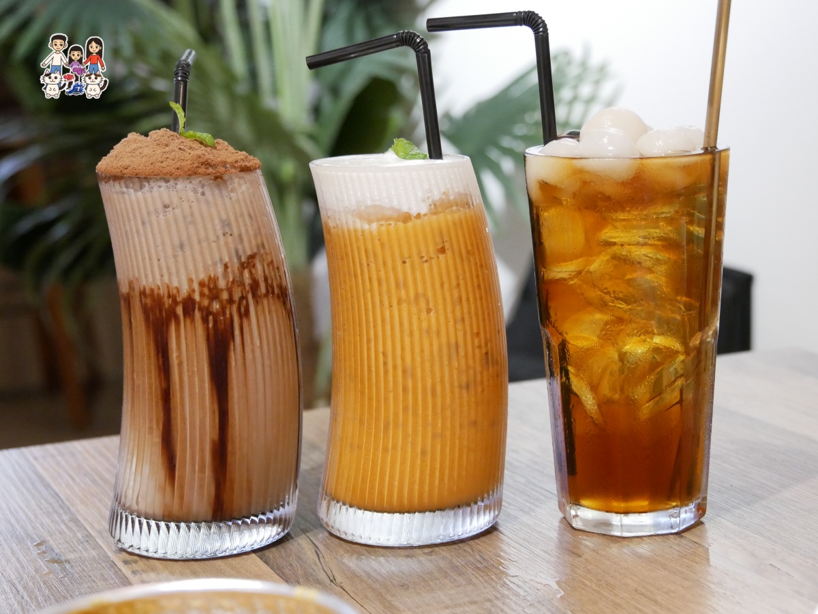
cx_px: 409
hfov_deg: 26.3
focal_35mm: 74
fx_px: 1749
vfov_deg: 19.9
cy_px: 307
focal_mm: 37
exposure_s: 1/50
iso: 3200
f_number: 4.6
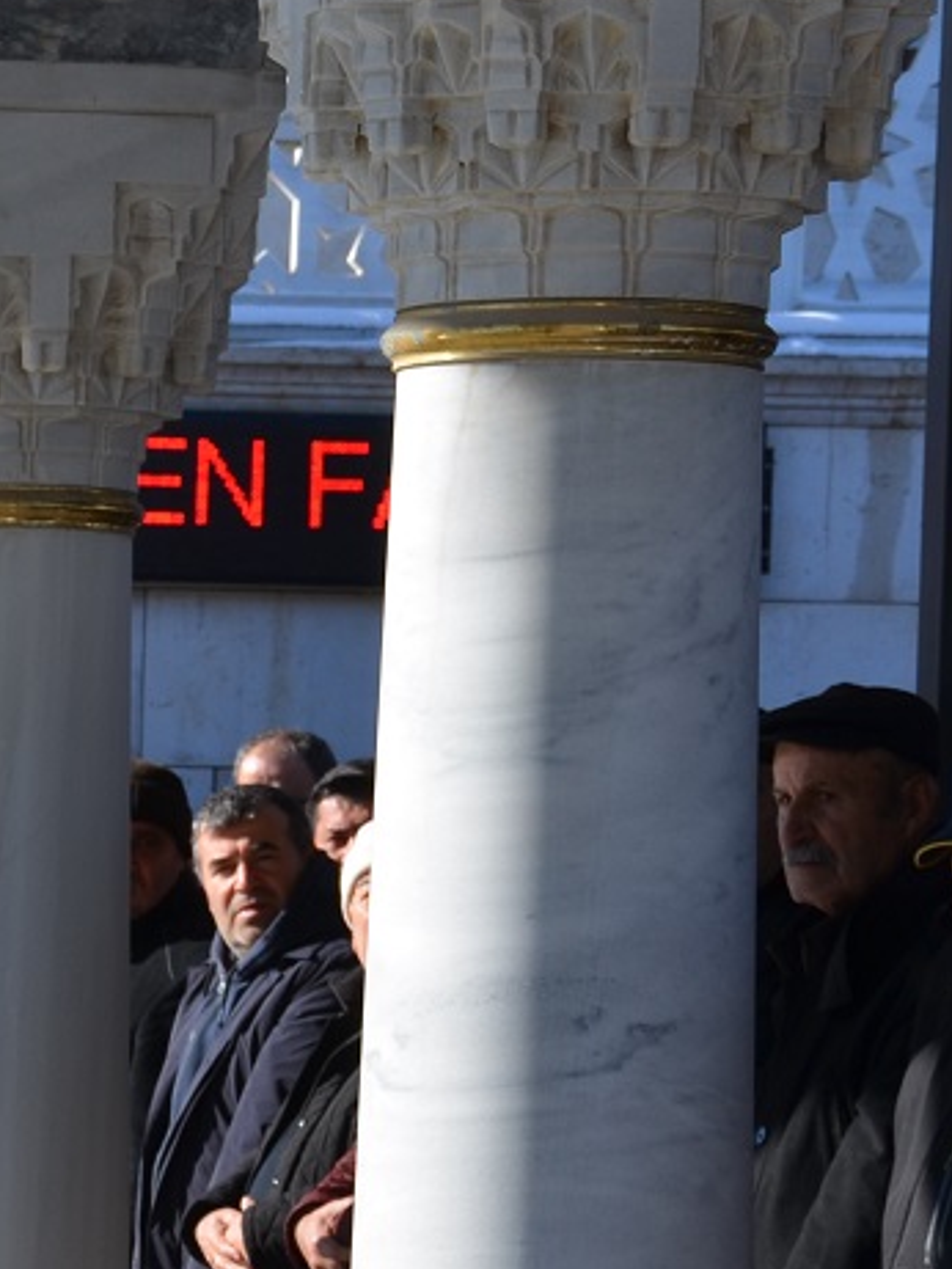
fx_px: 8577
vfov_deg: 8.4
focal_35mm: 234
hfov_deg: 6.3
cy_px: 1193
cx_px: -539
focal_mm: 50
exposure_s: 1/250
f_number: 8
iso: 100
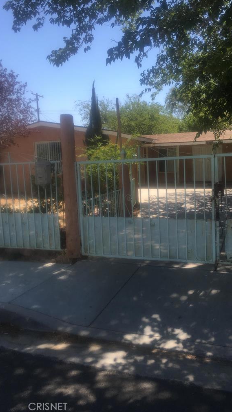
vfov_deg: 61.0
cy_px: 204
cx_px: 135
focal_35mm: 32
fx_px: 350
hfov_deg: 36.6
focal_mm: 4.15
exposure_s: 1/732
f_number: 2.2
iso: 25
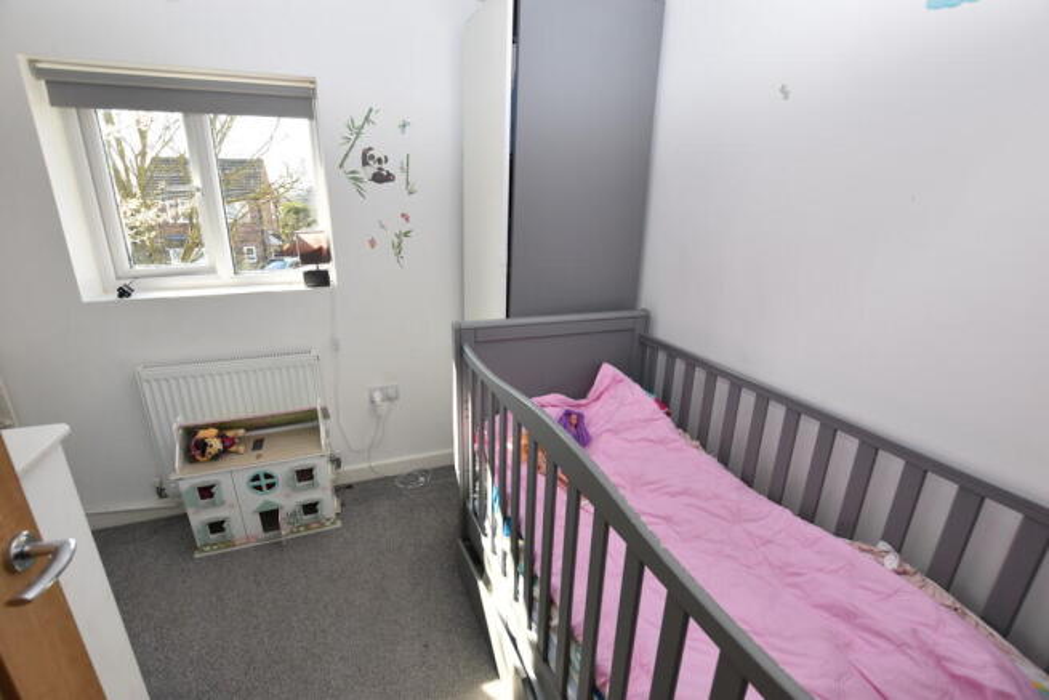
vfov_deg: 77.4
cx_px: 524
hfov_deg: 100.4
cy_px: 350
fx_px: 437
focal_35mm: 15
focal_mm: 10
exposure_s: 1/125
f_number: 5.6
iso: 320
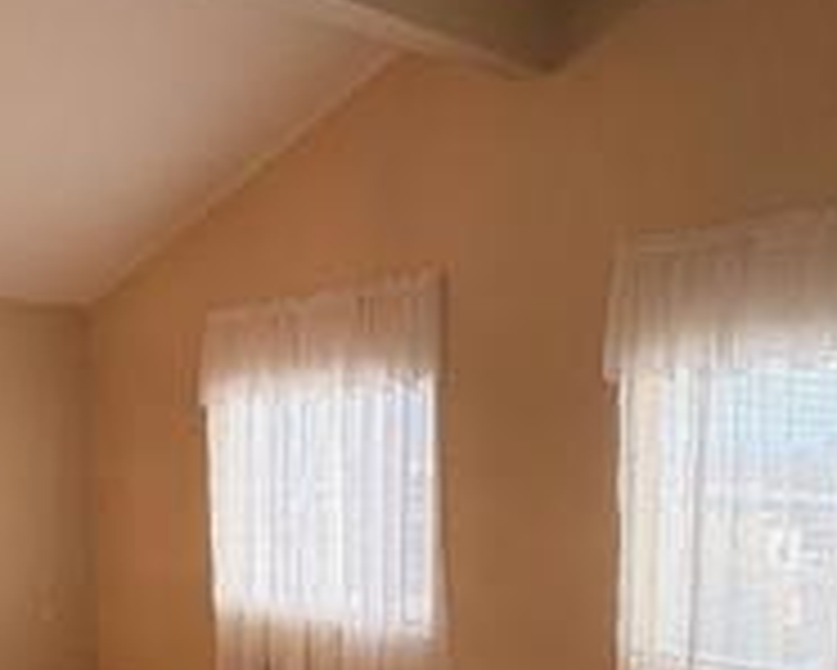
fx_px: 1165
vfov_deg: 30.9
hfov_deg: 39.5
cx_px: 387
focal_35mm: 47
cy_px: 585
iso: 125
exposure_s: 1/60
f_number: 2.2
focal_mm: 2.22
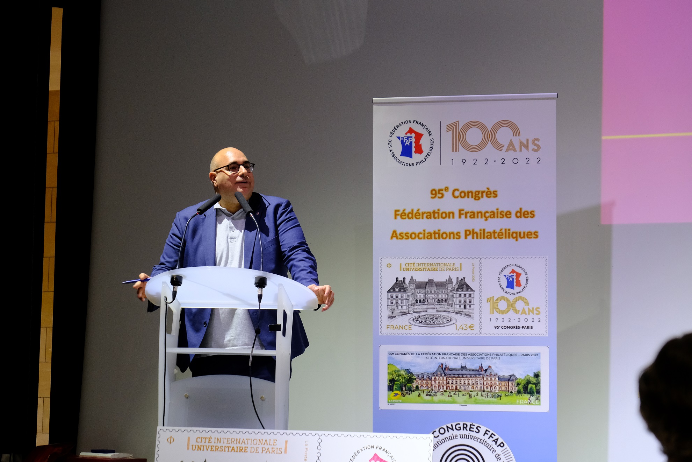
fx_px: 1903
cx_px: 346
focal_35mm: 99
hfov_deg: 20.6
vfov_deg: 13.8
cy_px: 231
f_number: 5.3
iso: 1600
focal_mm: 66.2
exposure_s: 1/60
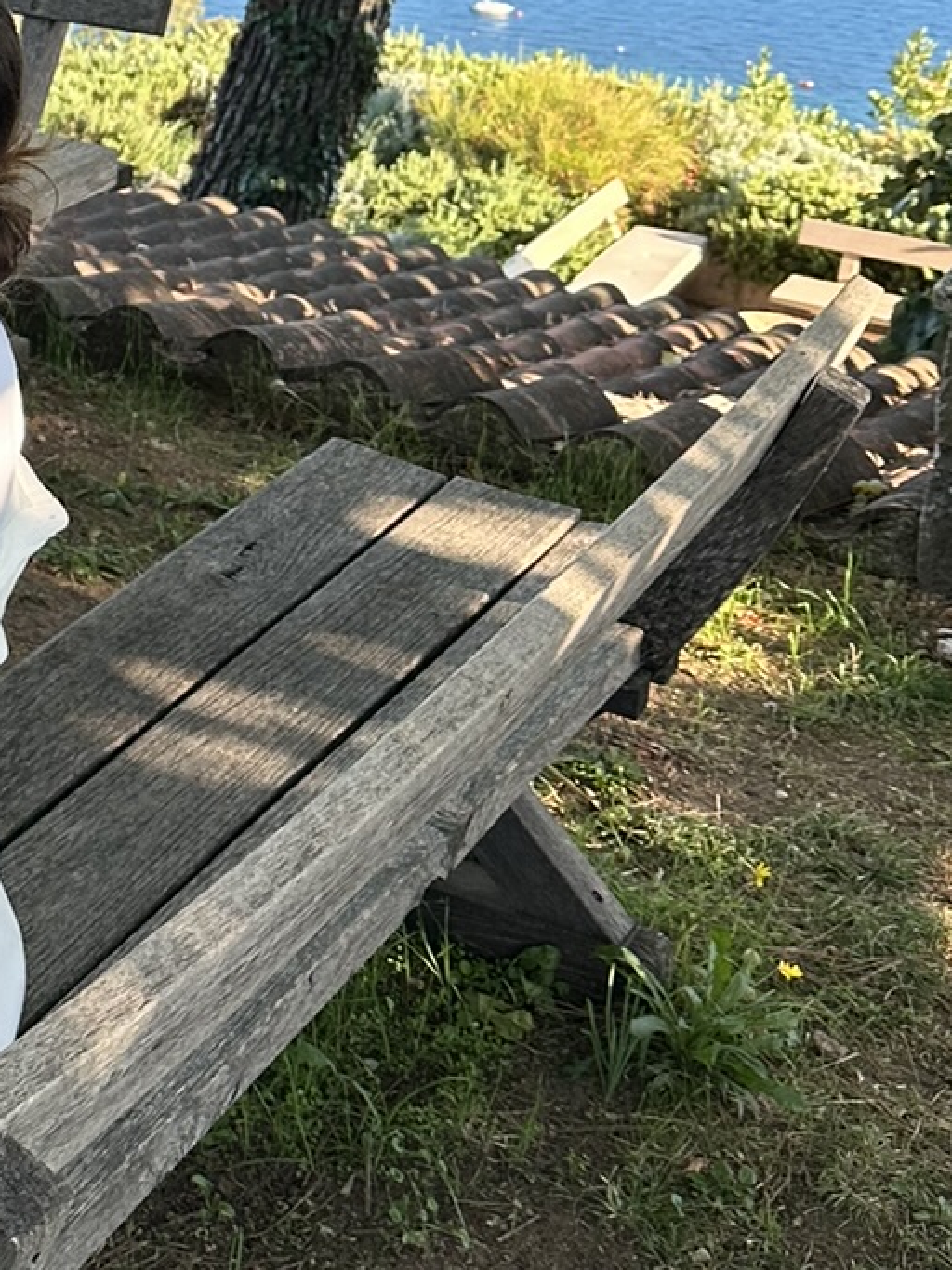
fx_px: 2641
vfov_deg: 25.7
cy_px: -7
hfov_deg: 18.9
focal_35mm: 72
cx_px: -309
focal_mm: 6.86
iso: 80
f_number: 1.78
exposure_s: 1/729
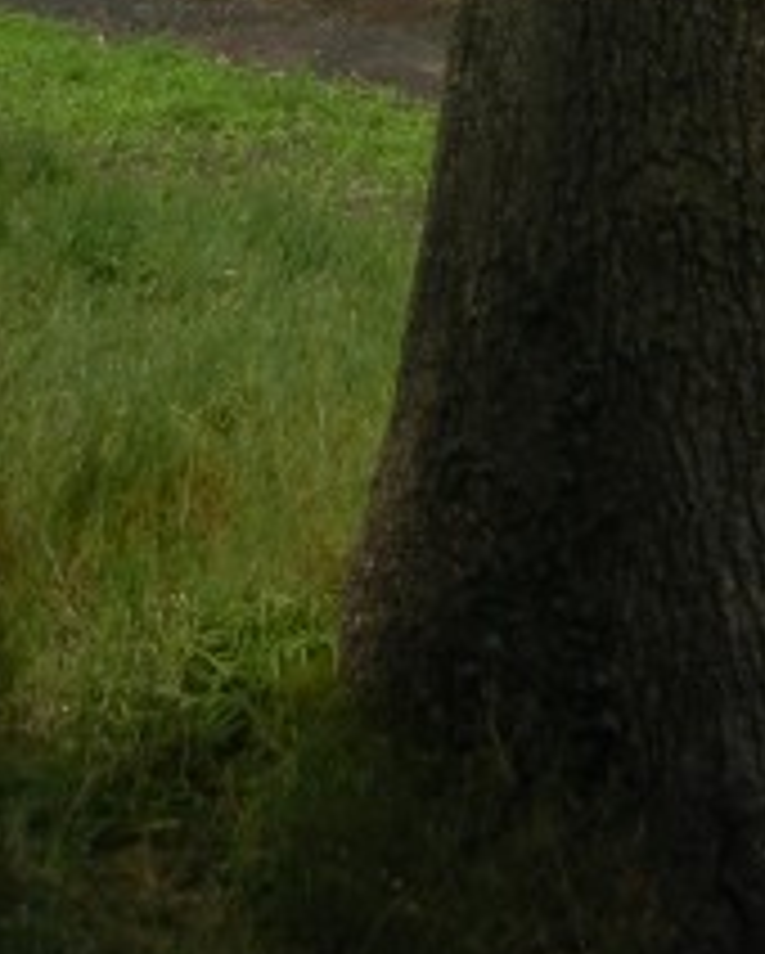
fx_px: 2996
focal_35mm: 106
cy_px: -572
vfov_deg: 16.2
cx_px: 675
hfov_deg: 14.4
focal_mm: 5.4
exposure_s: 1/530
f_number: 7
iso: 160
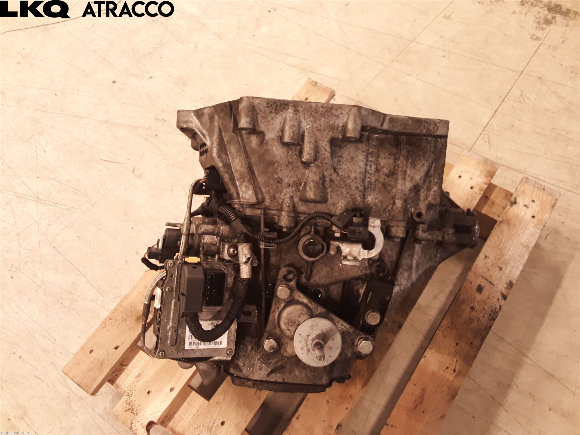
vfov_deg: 49.7
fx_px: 469
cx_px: 290
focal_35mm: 28
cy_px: 218
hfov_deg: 63.4
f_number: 1.9
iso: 100
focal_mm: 2.91
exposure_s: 1/20
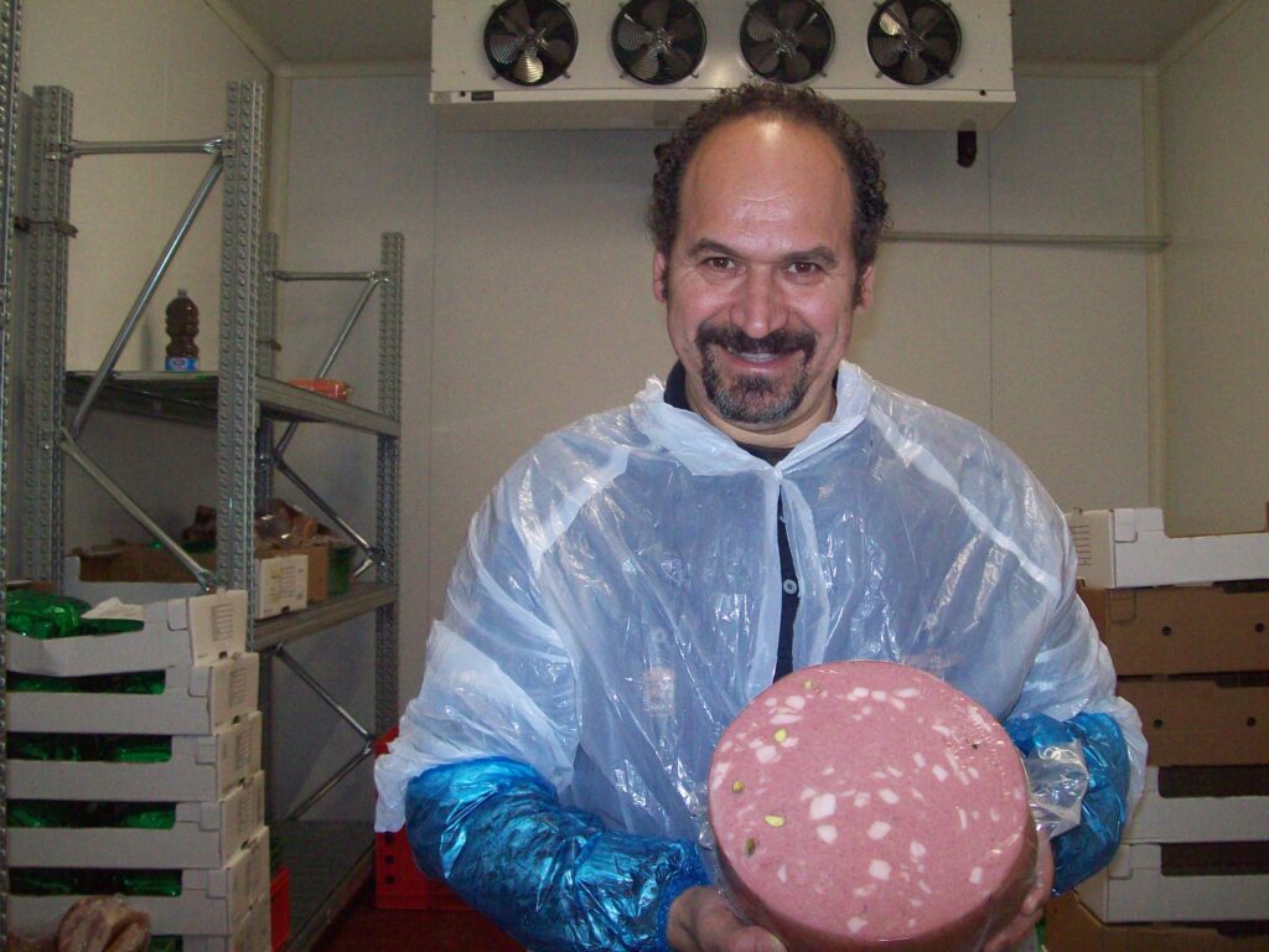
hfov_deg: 51.4
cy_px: 476
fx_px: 1320
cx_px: 634
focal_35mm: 36
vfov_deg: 39.7
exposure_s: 1/64
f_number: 2.7
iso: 200
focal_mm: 6
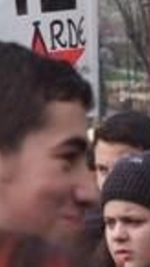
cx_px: -207
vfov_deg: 2.9
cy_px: 141
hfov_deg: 1.6
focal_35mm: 758
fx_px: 5366
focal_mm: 110
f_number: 9
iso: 640
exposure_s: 1/320
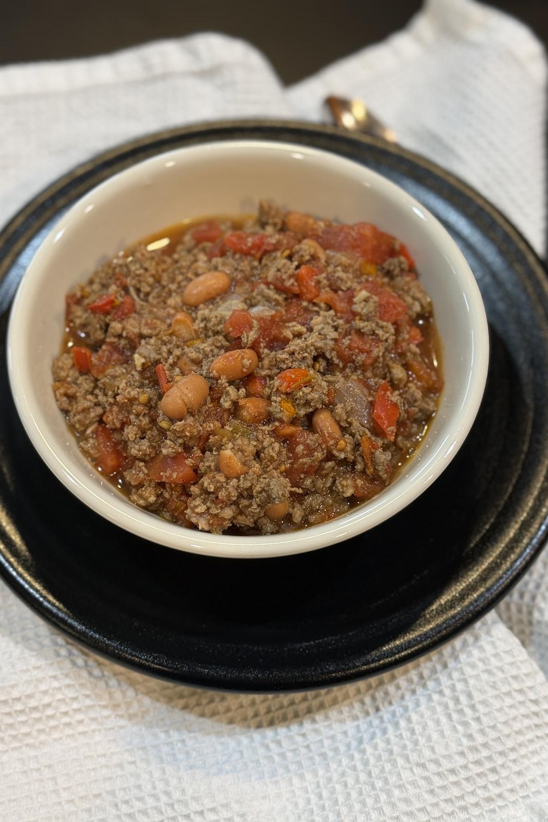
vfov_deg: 39.6
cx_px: 267
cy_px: 411
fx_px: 1142
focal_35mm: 50
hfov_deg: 27.0
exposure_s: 1/60
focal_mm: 6.76
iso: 125
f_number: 1.78
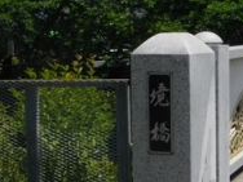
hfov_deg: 21.3
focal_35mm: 85
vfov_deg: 17.3
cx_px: 295
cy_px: 54
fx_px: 597
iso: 100
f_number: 5.5
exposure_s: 1/640
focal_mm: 5.7
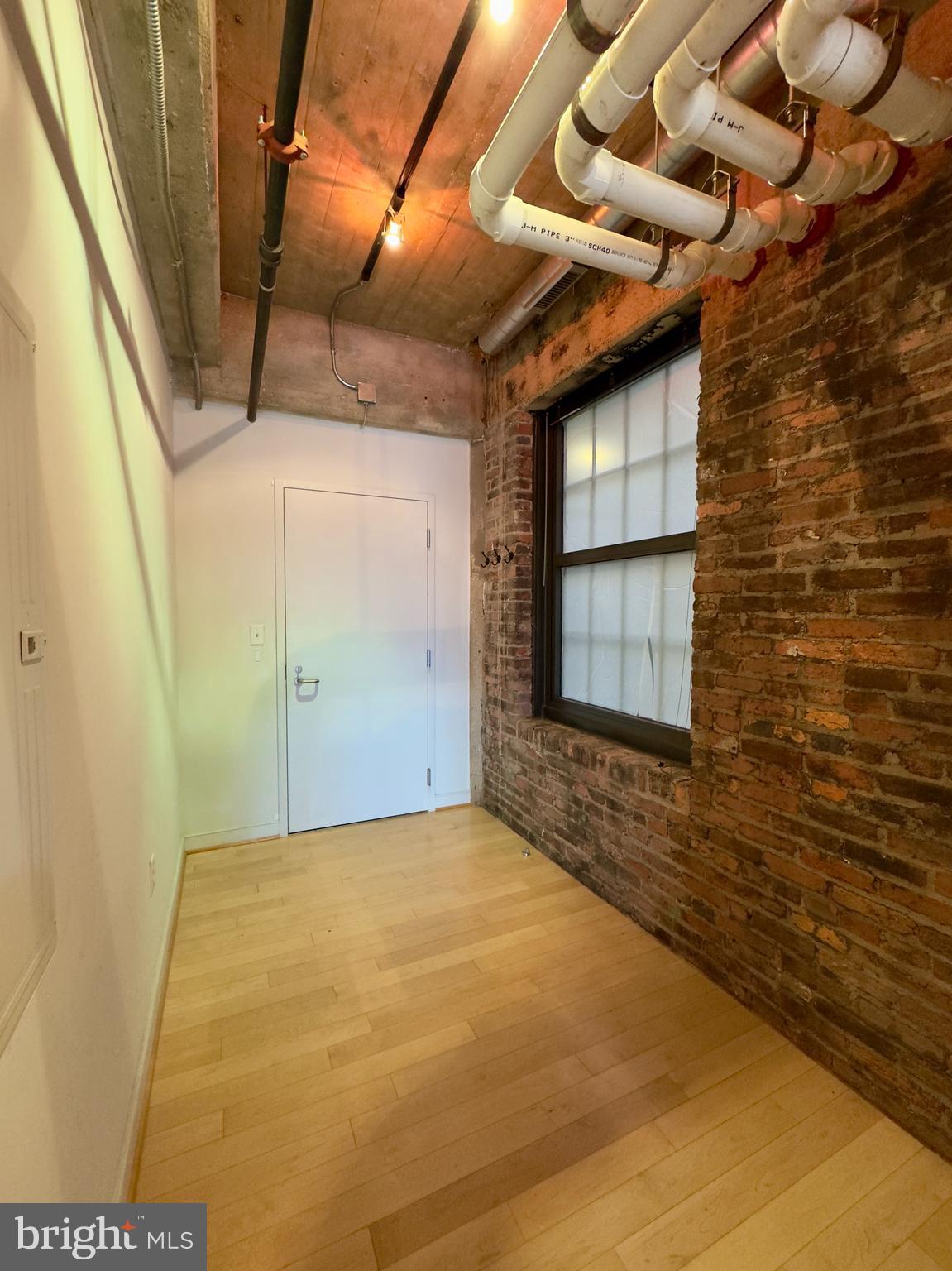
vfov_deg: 102.1
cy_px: 636
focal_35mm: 14
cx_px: 476
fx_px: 514
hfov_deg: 85.6
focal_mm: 2.22
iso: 640
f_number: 2.2
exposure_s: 1/60
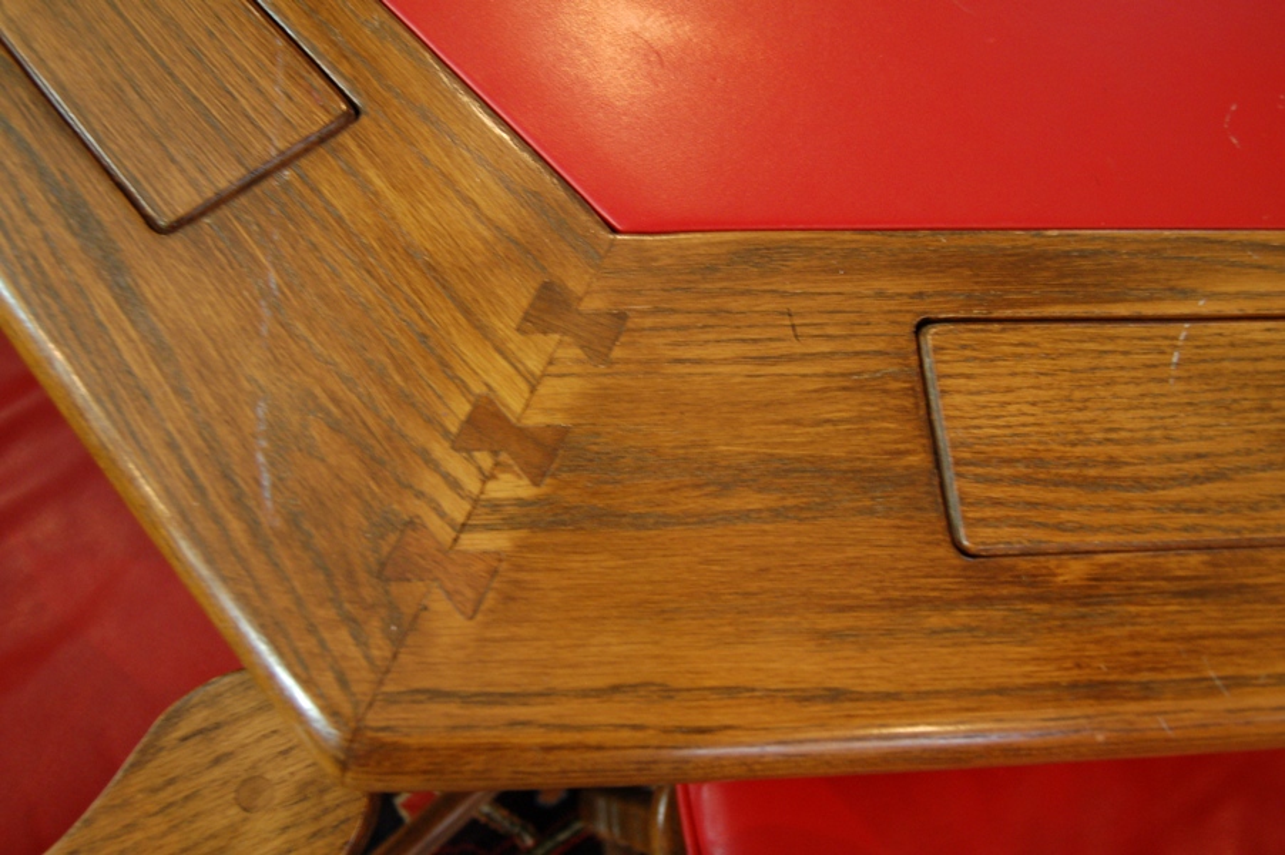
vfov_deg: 43.5
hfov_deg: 62.0
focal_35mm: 30
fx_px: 1070
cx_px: 642
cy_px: 428
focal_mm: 20
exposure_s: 1/13
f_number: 3.8
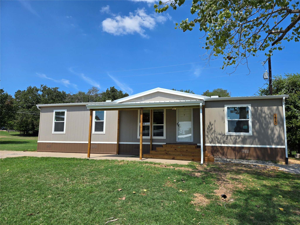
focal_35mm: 23
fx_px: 199
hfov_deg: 73.9
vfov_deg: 58.9
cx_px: 150
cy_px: 112
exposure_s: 1/2921
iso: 40
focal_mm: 5.4
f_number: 1.8
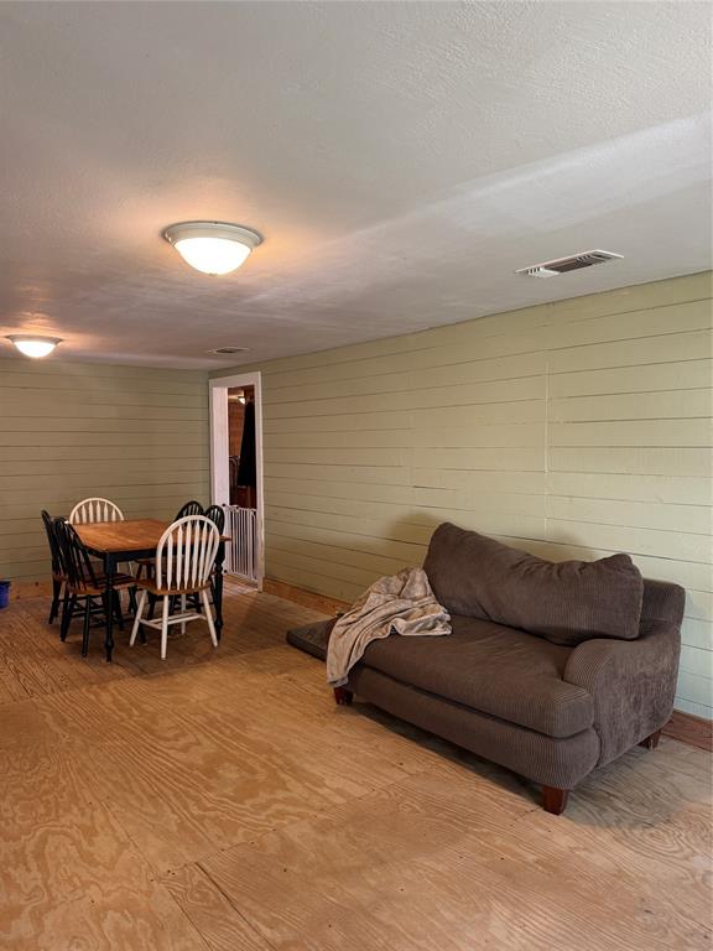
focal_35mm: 24
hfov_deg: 56.8
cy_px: 476
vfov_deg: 71.6
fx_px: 659
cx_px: 356
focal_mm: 6.76
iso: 200
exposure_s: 1/60
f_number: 1.78
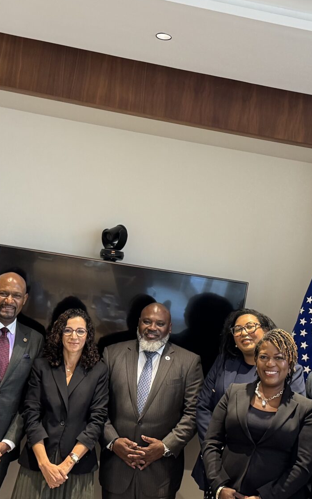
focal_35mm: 58
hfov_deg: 22.3
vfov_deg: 35.0
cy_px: 285
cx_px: 186
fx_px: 789
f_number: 1.78
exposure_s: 1/50
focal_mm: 6.76
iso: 250
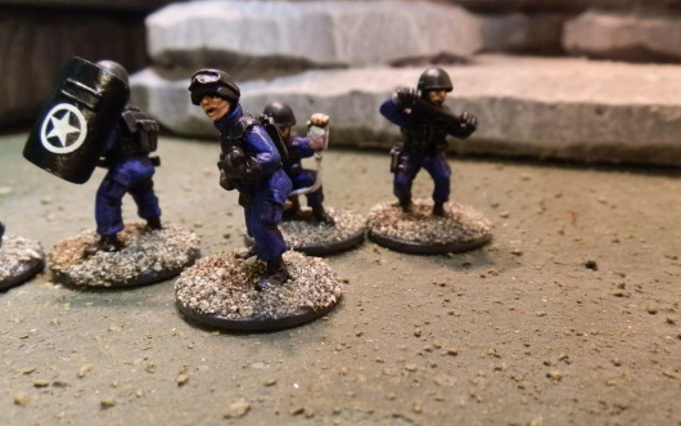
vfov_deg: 41.8
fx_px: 557
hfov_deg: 62.9
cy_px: 234
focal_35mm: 30
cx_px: 340
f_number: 3.1
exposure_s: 1/30
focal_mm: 5
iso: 400
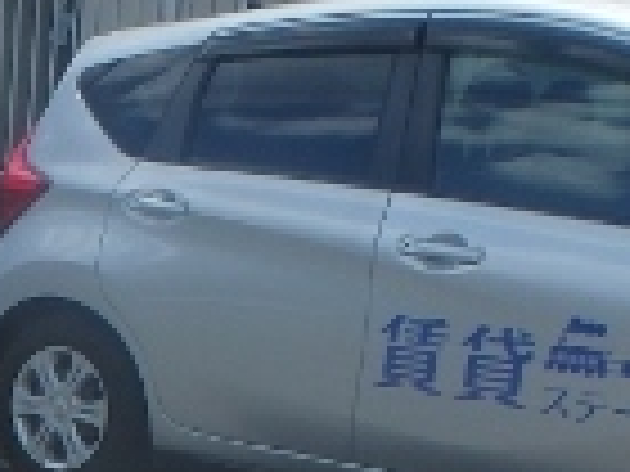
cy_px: 791
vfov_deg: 14.0
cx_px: -410
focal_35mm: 96
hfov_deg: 17.6
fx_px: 1747
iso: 125
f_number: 3.5
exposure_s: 1/800
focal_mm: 3.7
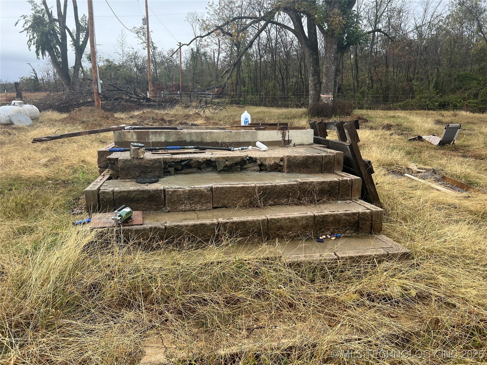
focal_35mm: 26
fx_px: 366
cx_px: 244
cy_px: 182
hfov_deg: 67.3
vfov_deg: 53.1
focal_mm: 5.7
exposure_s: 1/924
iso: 50
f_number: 1.5
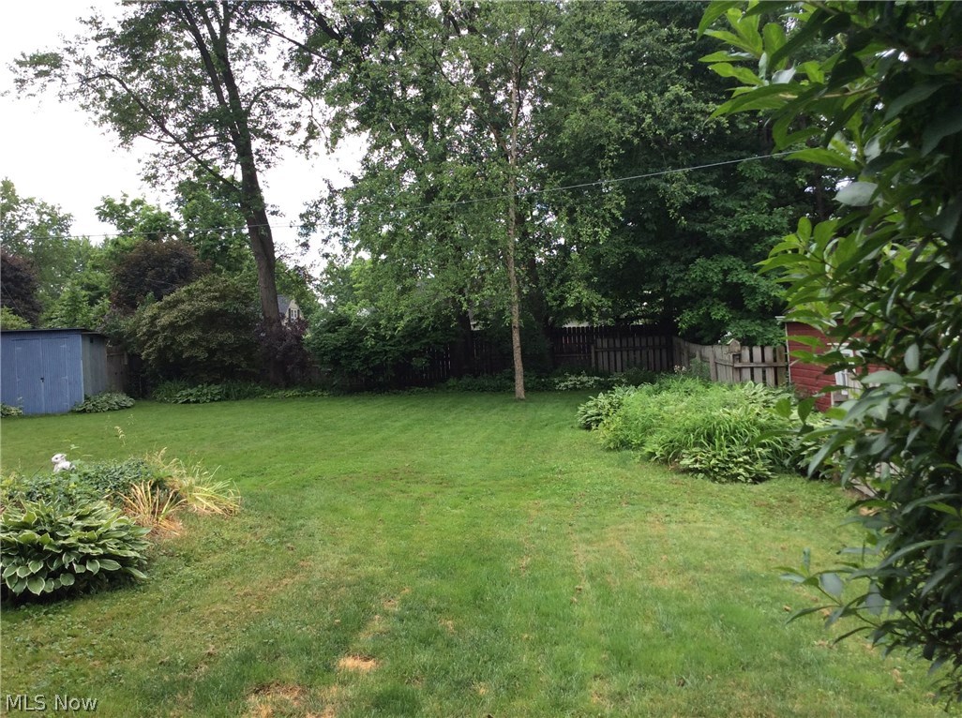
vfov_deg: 44.0
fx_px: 888
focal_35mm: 32
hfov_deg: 56.9
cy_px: 359
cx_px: 481
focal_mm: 3.3
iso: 32
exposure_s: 1/493
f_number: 2.4
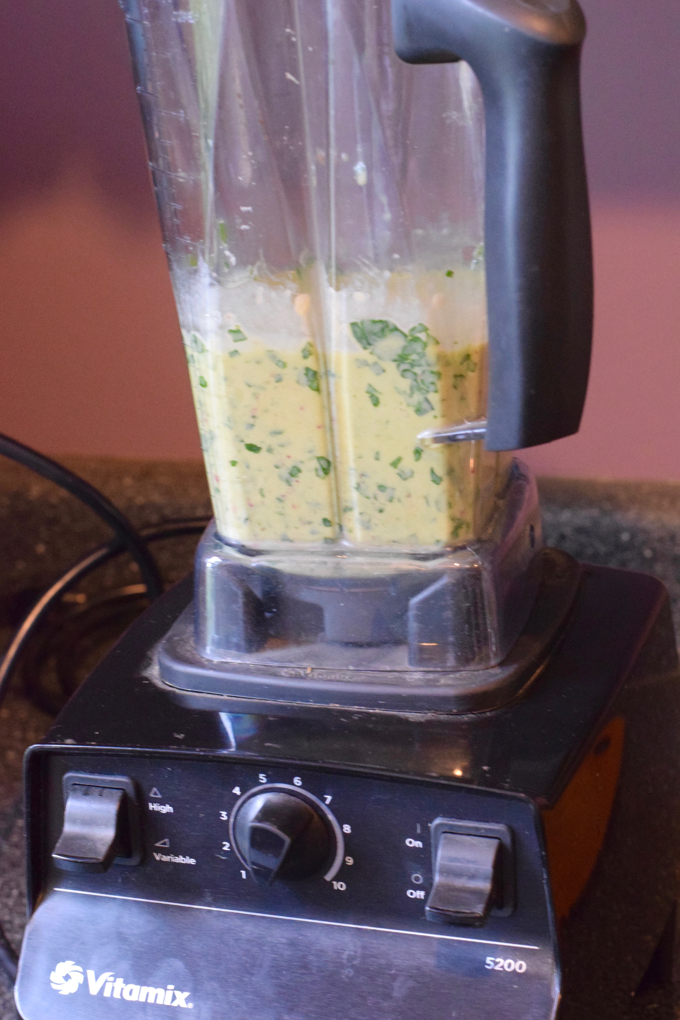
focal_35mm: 75
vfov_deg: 27.0
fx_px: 2125
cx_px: 340
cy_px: 510
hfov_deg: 18.2
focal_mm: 50
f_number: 1.8
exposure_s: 1/60
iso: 5000
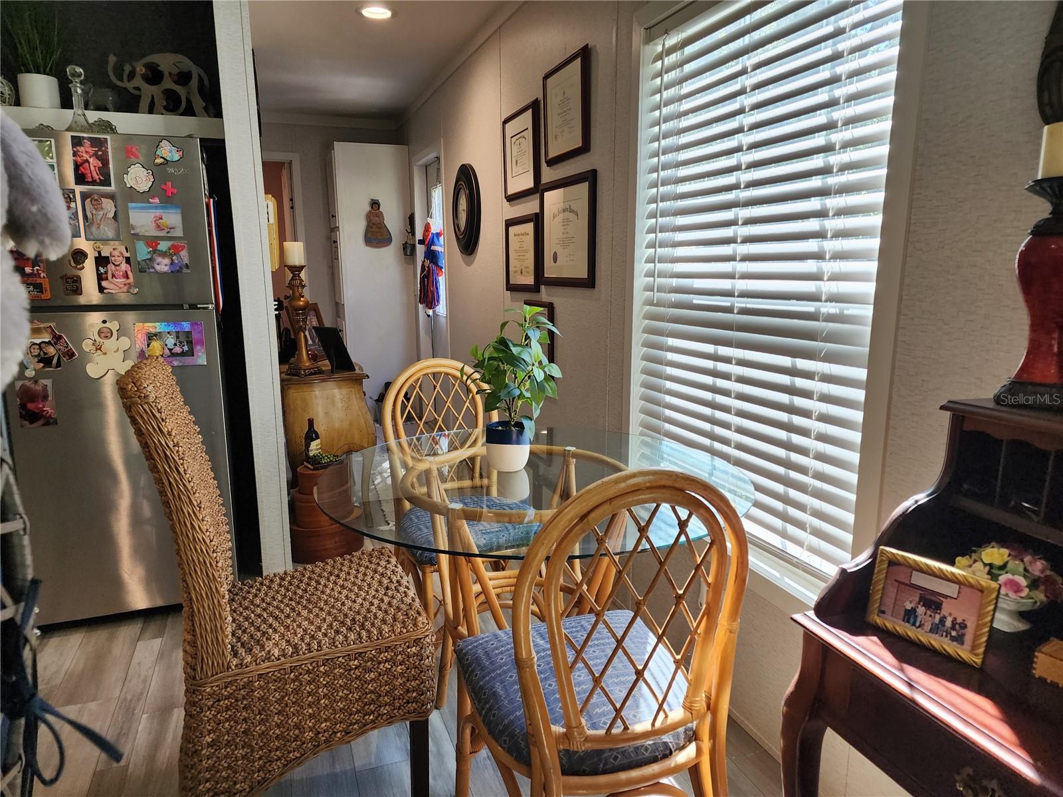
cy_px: 398
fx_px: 706
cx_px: 532
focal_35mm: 23
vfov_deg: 58.9
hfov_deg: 73.9
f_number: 1.8
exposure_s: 1/180
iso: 100
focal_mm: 6.4
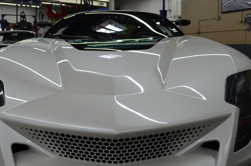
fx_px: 299
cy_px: 95
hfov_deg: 45.4
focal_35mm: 43
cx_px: 112
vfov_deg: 31.0
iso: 400
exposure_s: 1/100
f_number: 5.6
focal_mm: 20
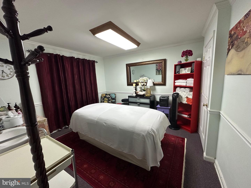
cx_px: 126
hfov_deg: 102.1
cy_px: 94
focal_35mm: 14
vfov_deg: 85.7
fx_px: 102
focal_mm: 2.22
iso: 250
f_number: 2.2
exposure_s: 1/60
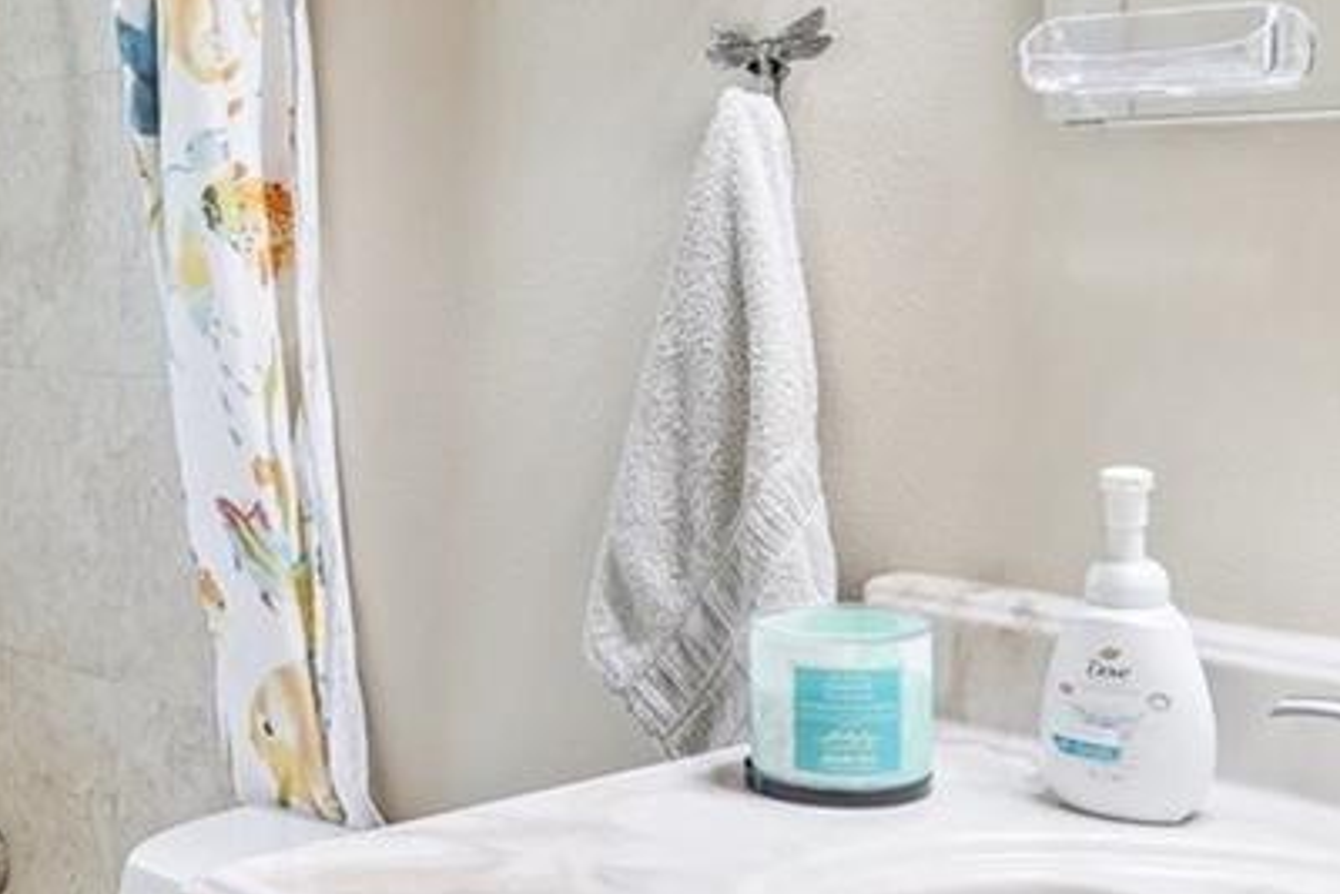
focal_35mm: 56
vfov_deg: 24.0
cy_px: 248
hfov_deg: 35.1
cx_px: 389
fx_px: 2085
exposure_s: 1/13
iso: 400
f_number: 8
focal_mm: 14
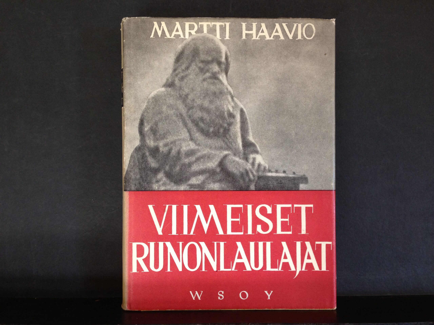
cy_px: 162
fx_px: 414
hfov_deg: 55.4
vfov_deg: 42.9
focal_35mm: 33
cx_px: 217
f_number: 2.4
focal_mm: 4.12
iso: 100
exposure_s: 1/20
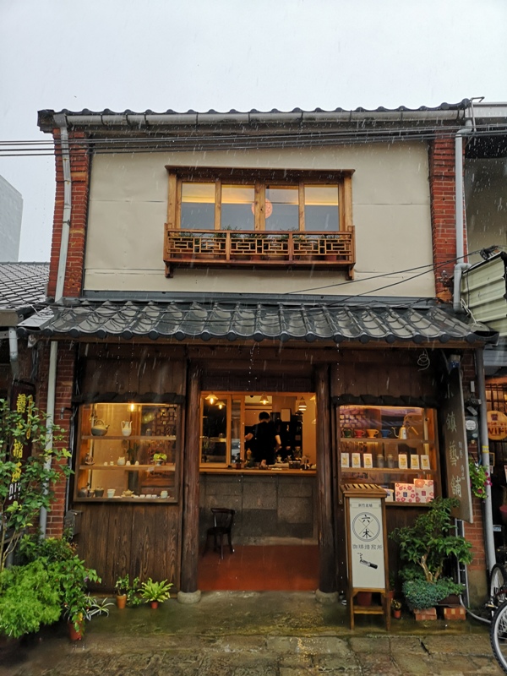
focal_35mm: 27
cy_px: 338
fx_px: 527
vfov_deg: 65.3
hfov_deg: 51.4
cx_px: 254
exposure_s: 1/267
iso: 50
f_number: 1.8
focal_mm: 3.95
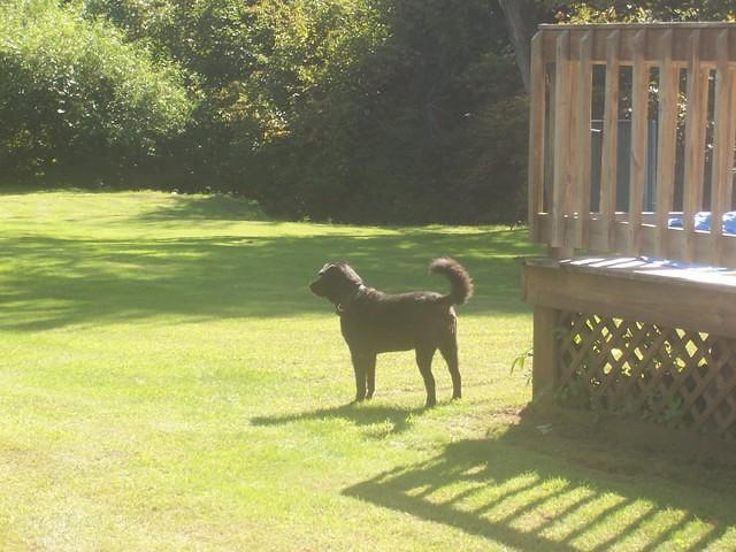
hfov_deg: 17.7
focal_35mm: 111
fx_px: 2360
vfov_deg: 13.3
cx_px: 368
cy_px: 276
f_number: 4.8
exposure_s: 1/180
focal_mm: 16.8
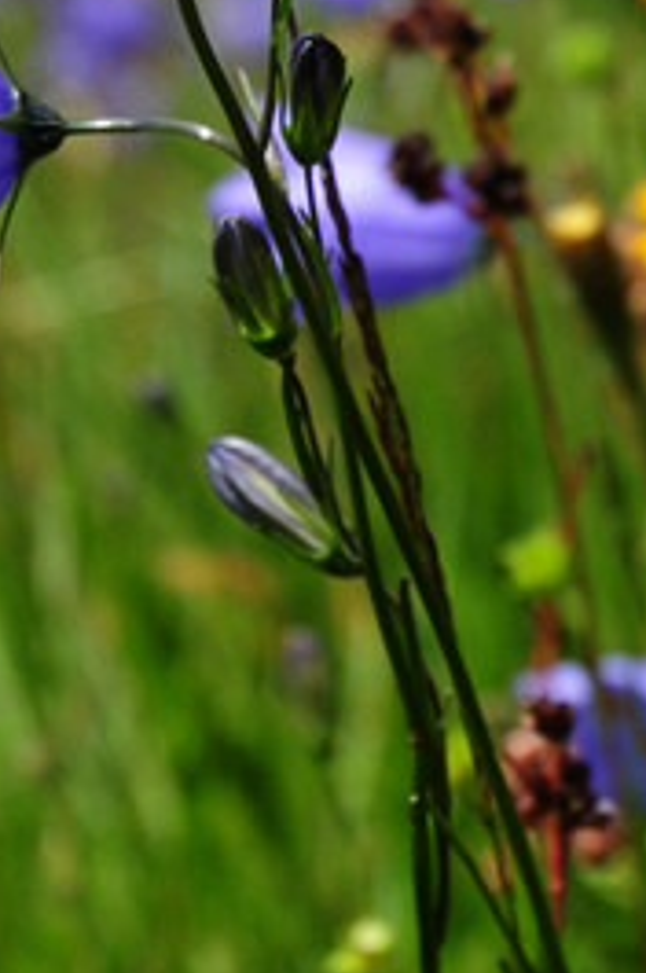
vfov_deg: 7.2
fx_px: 7637
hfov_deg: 4.8
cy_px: -217
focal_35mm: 283
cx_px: -319
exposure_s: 1/800
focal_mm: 50
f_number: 8
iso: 400
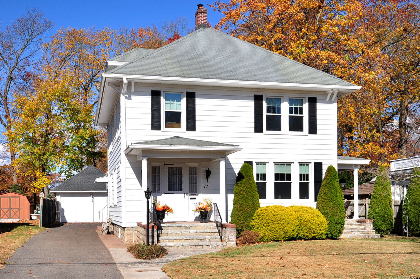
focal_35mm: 30
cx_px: 210
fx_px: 350
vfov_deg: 43.5
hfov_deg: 62.0
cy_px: 140
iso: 200
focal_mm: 20
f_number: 8
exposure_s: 1/500
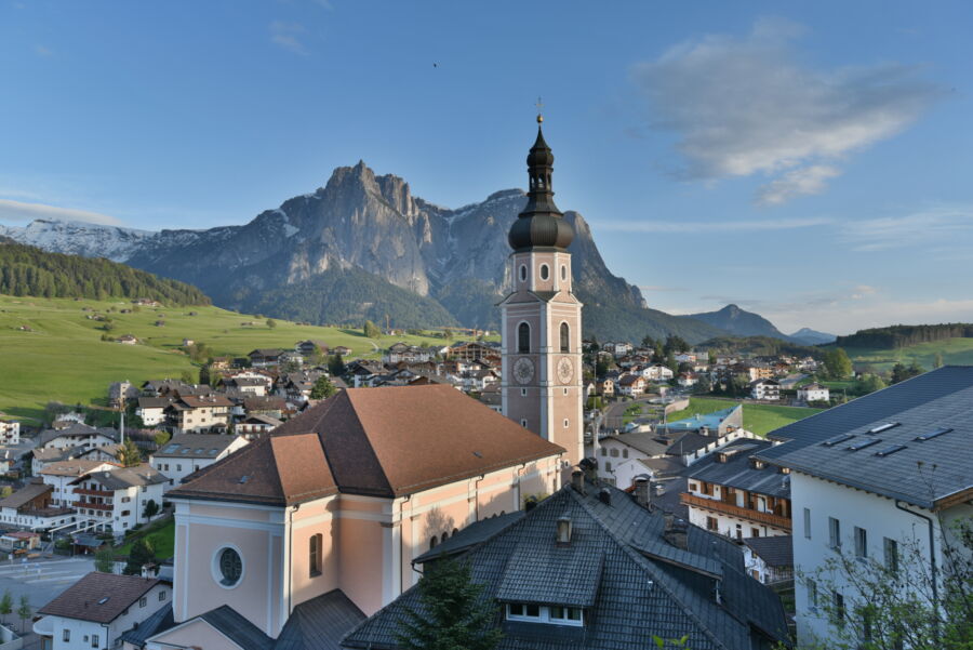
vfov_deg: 43.7
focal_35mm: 30
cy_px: 325
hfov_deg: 61.9
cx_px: 486
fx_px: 811
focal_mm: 30
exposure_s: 1/160
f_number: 6.3
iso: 100
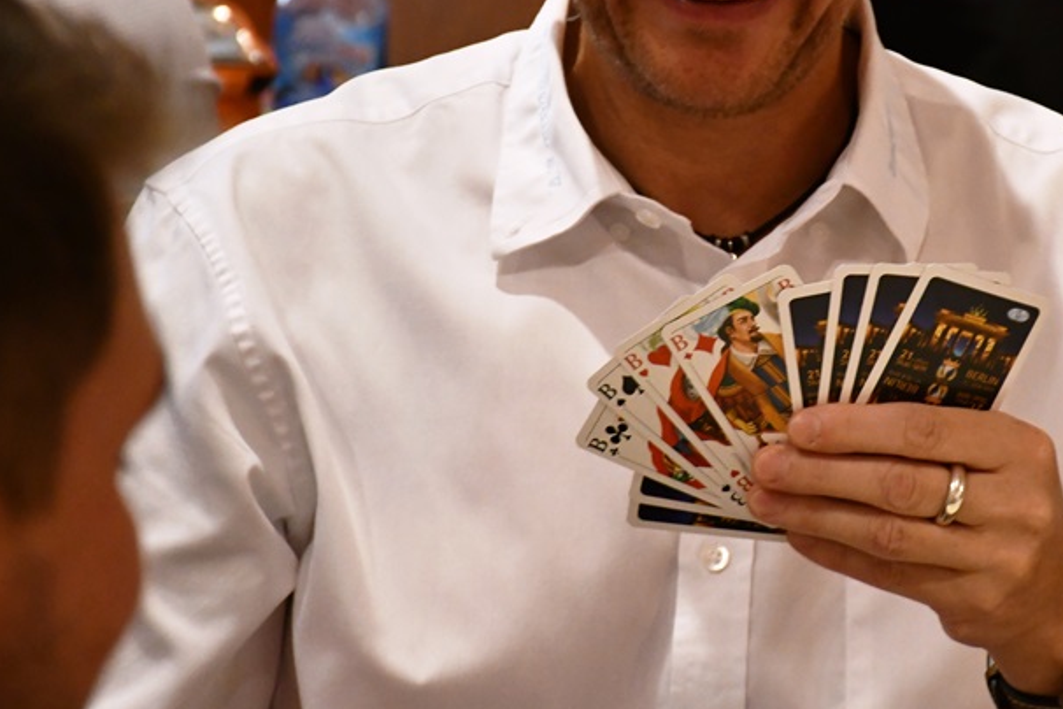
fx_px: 8680
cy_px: 185
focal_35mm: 294
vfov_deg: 4.7
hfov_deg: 7.0
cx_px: 807
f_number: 5.6
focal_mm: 116
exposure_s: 1/125
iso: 3200
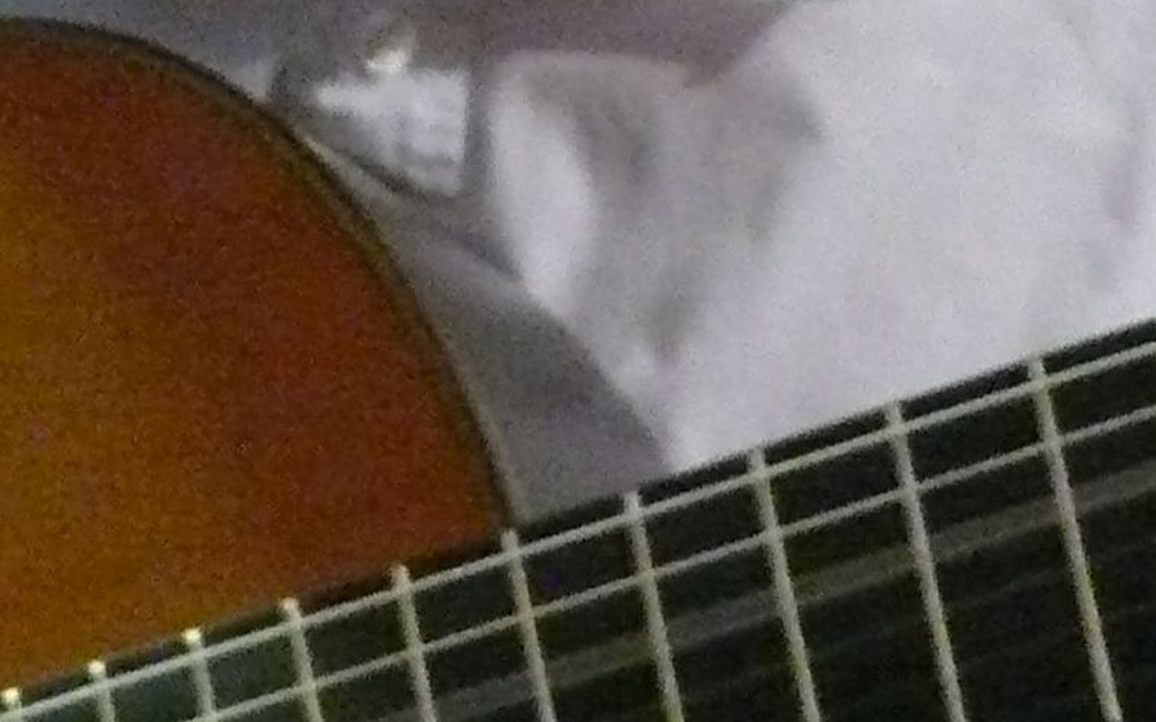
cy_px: -5
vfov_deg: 2.0
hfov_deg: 3.1
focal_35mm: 667
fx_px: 21015
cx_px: -51
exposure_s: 1/15
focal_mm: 27.4
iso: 800
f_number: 3.6
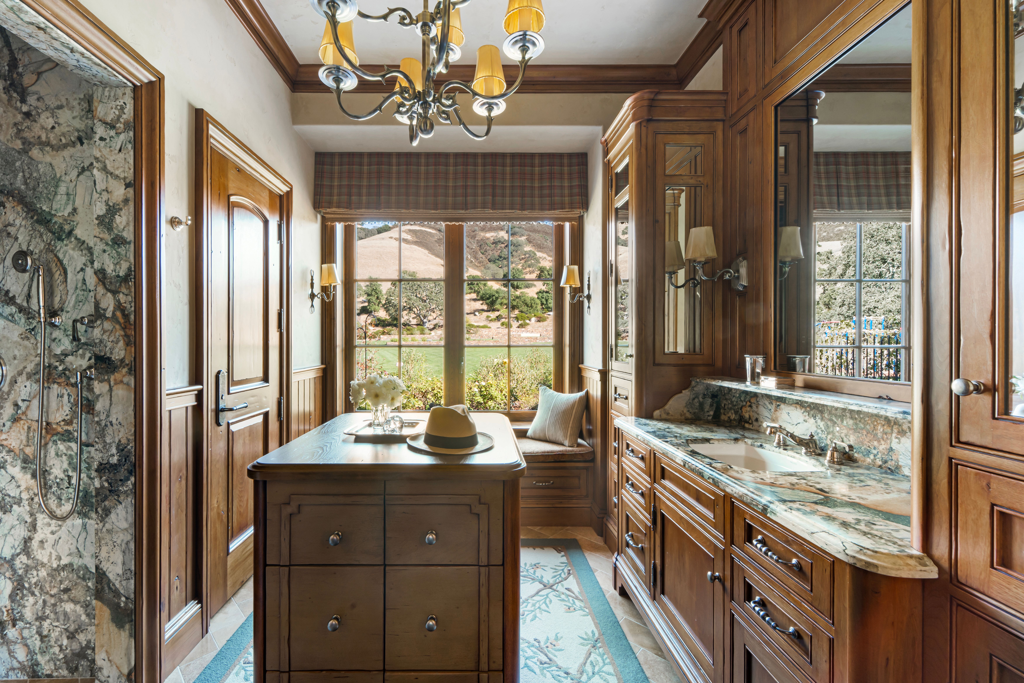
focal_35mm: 14
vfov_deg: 81.2
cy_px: 342
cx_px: 512
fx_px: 398
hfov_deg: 104.2
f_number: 16
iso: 200
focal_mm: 14
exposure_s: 3.2
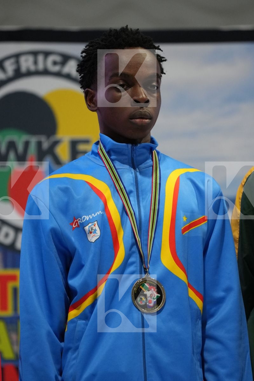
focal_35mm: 286
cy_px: 190
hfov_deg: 4.8
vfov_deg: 7.2
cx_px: 127
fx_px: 3027
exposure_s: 1/250
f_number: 2.8
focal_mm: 191
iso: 2000
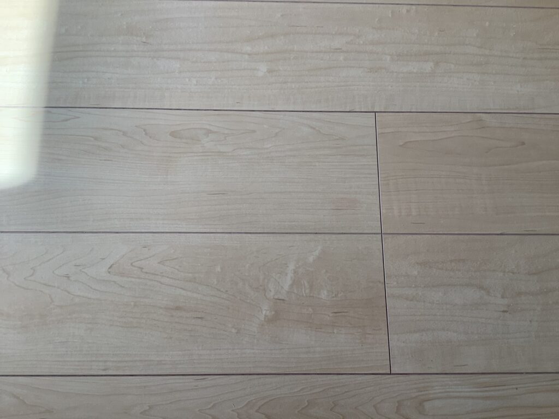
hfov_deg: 58.4
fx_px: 501
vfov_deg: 45.4
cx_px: 280
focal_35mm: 31
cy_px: 210
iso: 40
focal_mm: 3.3
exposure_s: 1/120
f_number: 2.4
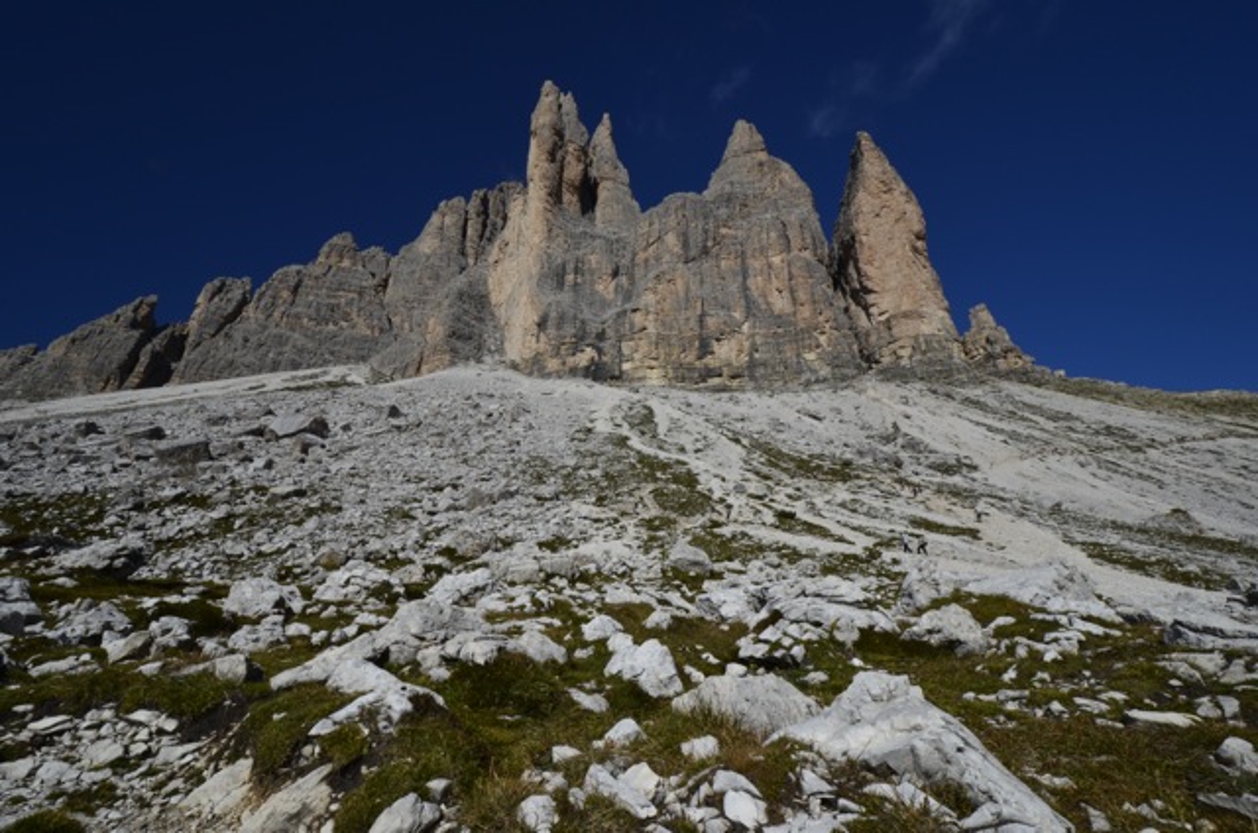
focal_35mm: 15
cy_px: 416
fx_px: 523
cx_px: 629
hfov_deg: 100.5
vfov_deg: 77.1
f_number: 22
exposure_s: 1/100
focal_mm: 10
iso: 320
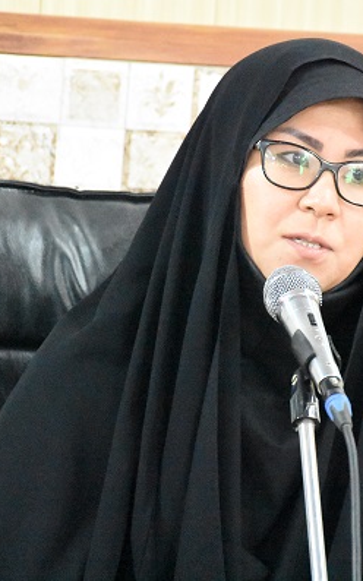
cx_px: 247
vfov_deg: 7.8
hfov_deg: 4.9
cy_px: 291
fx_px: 4244
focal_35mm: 268
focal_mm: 116
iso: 25600
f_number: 5.6
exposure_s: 1/160
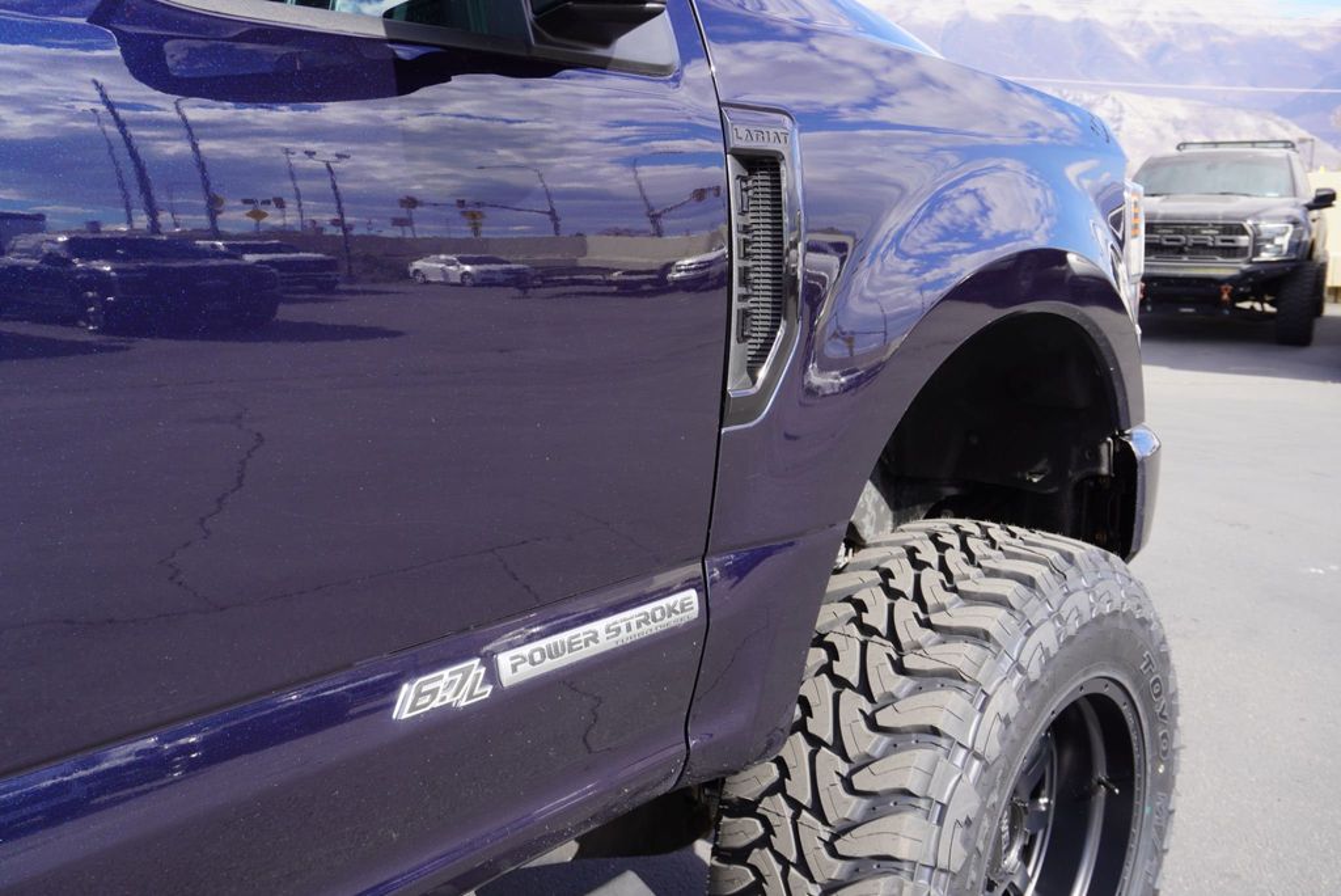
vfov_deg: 38.4
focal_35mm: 34
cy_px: 448
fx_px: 1286
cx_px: 670
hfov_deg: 55.1
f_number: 7.1
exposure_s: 1/100
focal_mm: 23
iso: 100
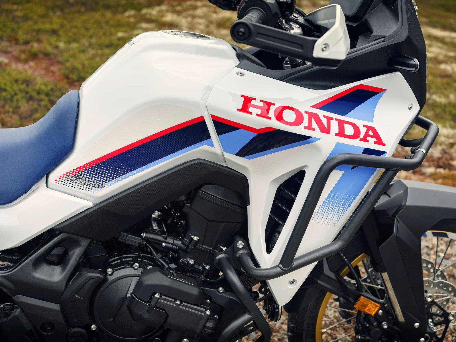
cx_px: 228
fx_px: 659
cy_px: 171
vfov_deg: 29.1
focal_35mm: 50
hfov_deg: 38.2
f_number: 5.6
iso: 320
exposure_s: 1/60
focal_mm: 63
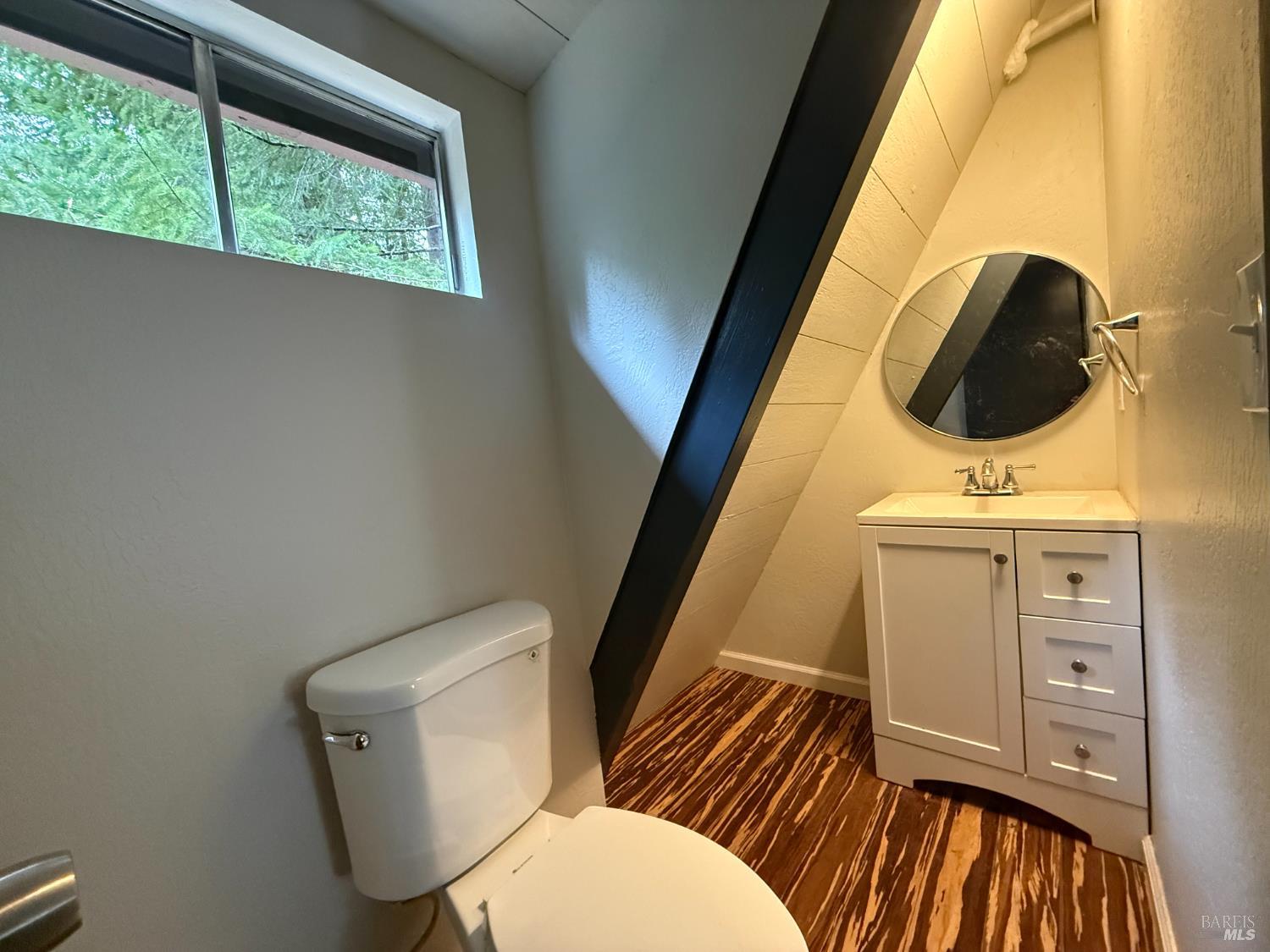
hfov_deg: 102.1
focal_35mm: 14
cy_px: 476
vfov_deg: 85.7
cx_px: 635
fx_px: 514
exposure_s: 1/60
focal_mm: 2.22
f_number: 2.2
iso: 800
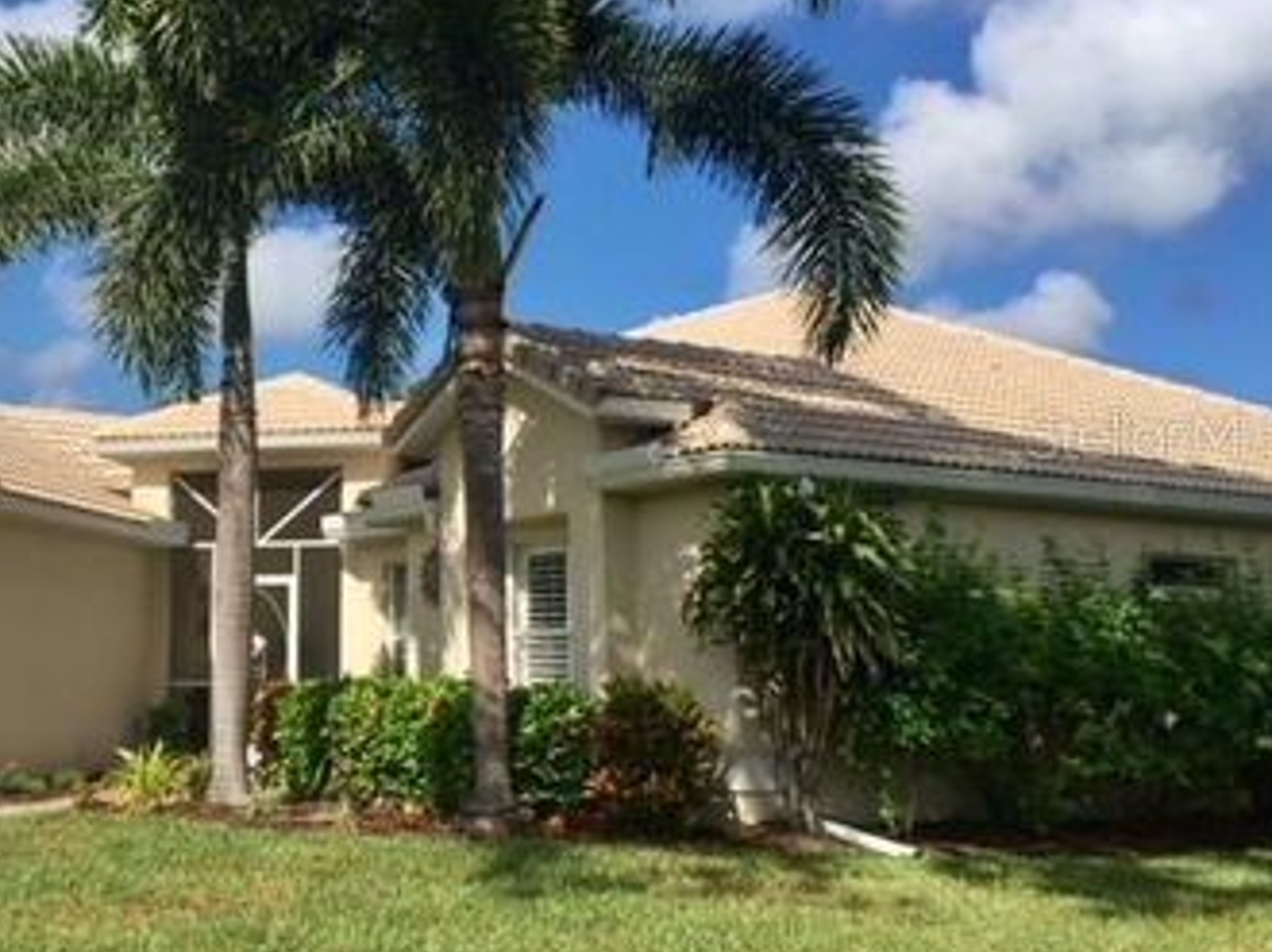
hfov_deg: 41.9
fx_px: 1616
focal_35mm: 44
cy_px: 434
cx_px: 347
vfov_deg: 32.8
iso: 32
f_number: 2.2
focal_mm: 4.15
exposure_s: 1/2825
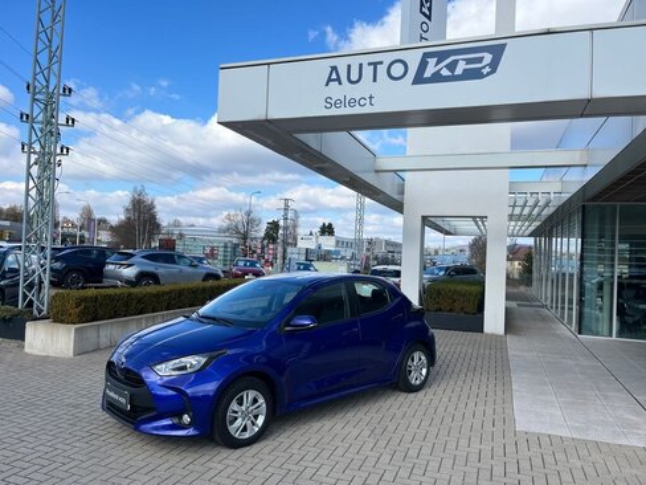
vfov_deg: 53.1
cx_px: 323
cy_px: 242
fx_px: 485
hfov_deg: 67.3
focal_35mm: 26
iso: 50
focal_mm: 5.1
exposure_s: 1/2825
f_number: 1.6
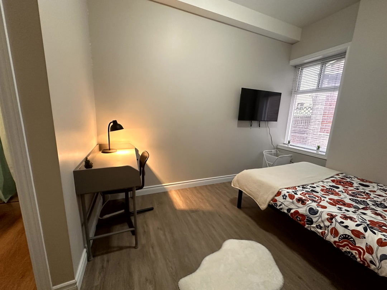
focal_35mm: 14
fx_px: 157
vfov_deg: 85.7
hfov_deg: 102.1
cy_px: 145
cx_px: 194
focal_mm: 2.22
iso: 400
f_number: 2.2
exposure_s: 1/60
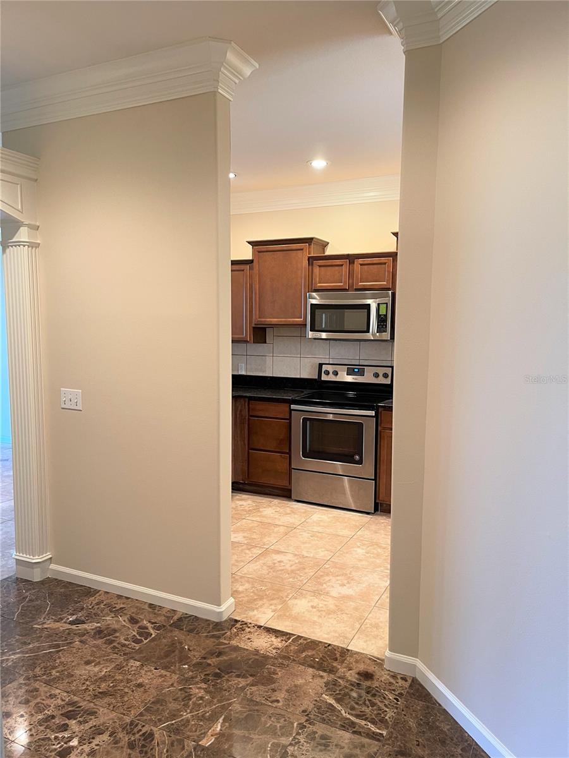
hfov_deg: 53.1
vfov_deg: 67.3
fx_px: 570
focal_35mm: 26
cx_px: 284
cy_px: 379
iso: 200
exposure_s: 1/60
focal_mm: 5.1
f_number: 1.6
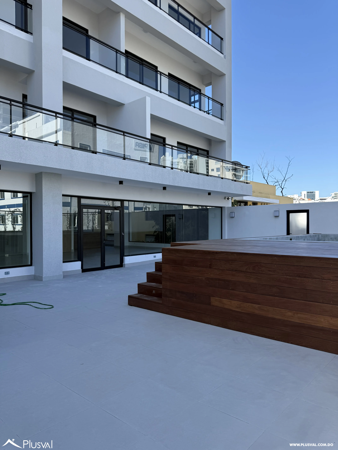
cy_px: 225
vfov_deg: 71.6
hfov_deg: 56.8
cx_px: 169
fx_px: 312
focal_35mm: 24
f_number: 1.78
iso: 80
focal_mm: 6.76
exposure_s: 1/1812
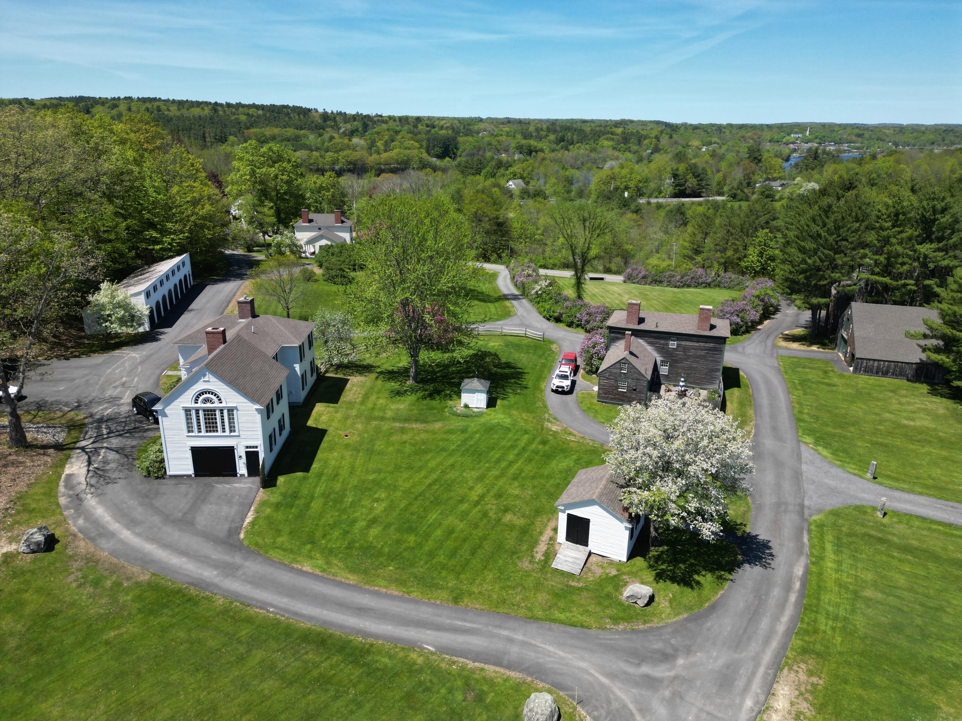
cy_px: 360
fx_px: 667
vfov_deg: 56.8
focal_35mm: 24
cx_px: 481
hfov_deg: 71.6
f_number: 1.7
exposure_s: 1/2500
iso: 100
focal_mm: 6.72
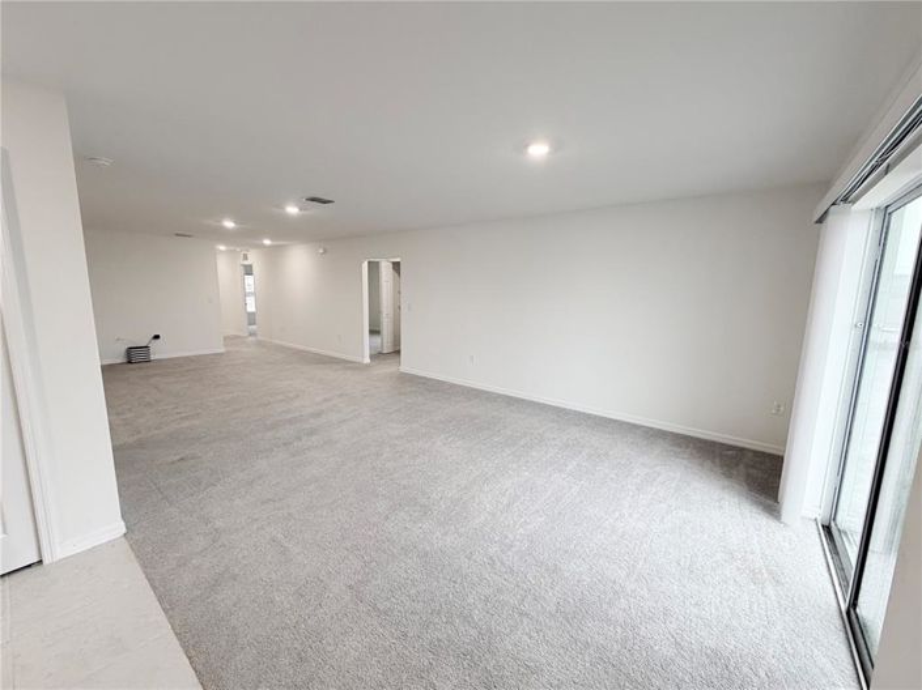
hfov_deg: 102.1
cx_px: 461
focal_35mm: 14
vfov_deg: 85.6
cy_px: 345
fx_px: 373
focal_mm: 2.22
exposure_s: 1/120
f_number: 2.2
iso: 250
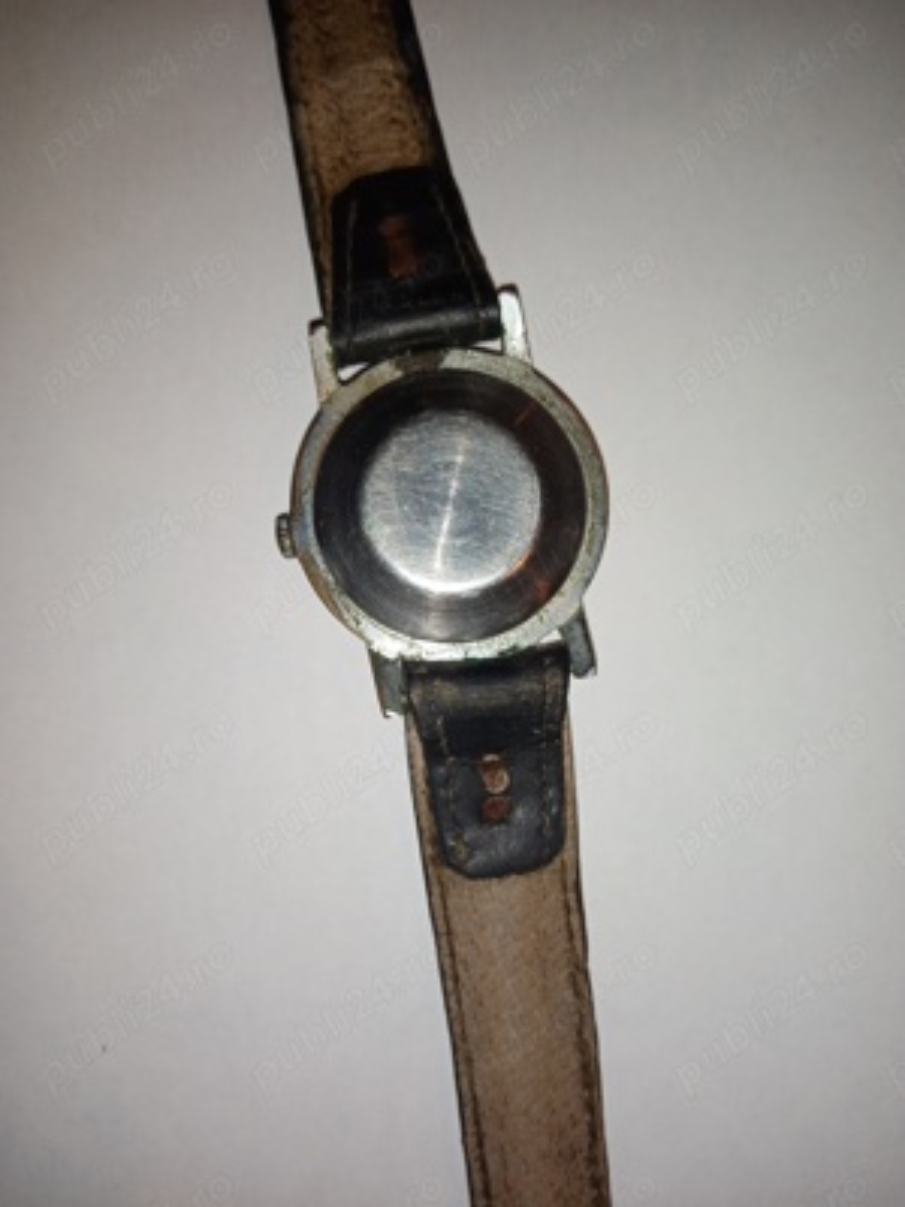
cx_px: 452
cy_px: 604
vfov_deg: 67.3
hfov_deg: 53.1
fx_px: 906
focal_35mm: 26
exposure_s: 1/50
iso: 112
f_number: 1.8
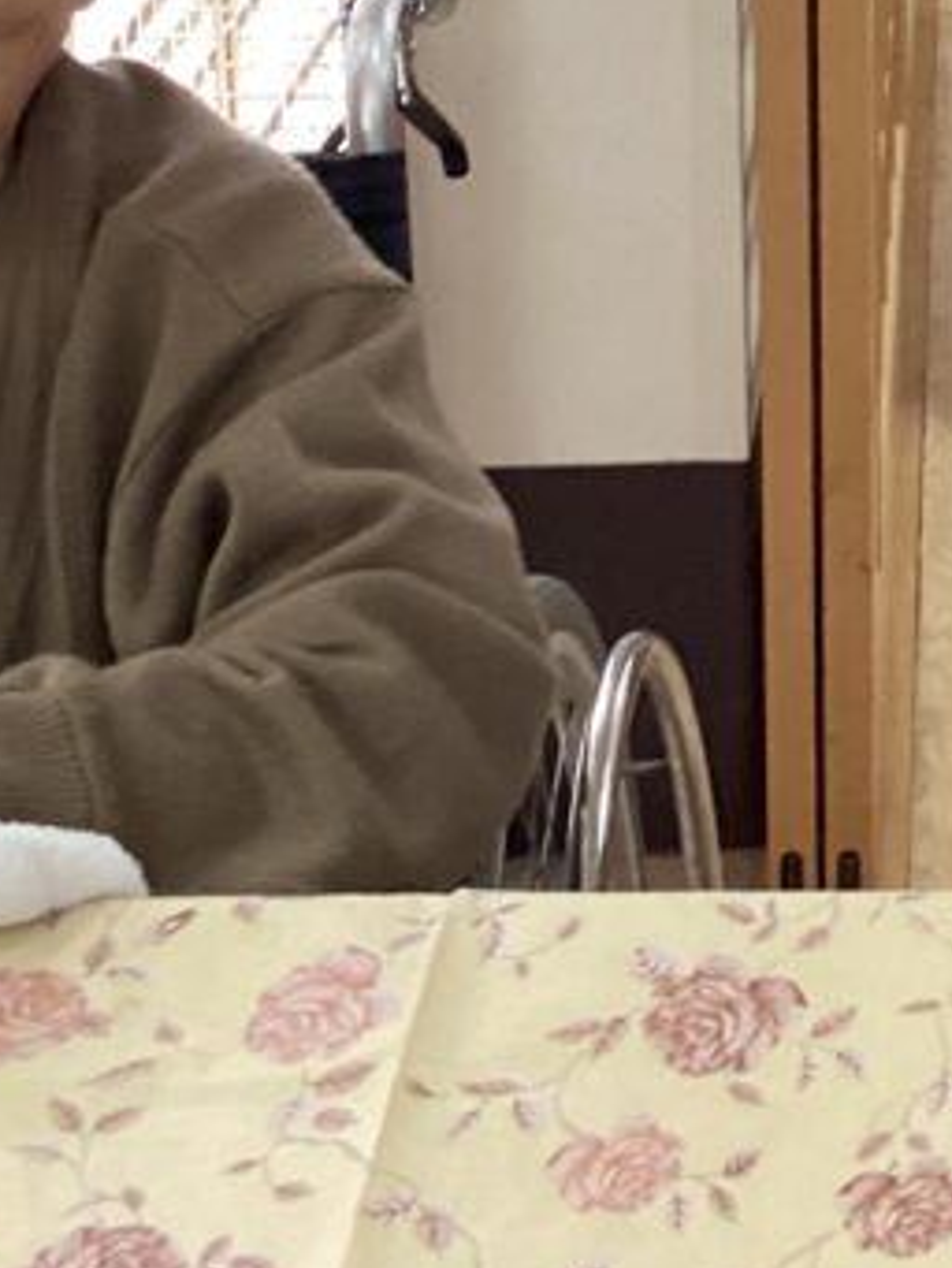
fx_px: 3408
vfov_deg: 20.2
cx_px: 1130
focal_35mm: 93
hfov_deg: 15.4
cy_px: -78
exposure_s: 1/50
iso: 250
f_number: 2.4
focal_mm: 3.3
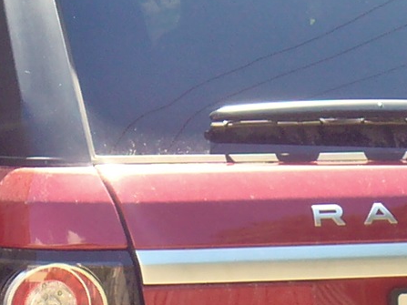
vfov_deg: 6.7
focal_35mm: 220
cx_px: 195
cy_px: 192
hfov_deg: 9.0
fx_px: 2586
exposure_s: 1/160
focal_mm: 7.9
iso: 64
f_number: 3
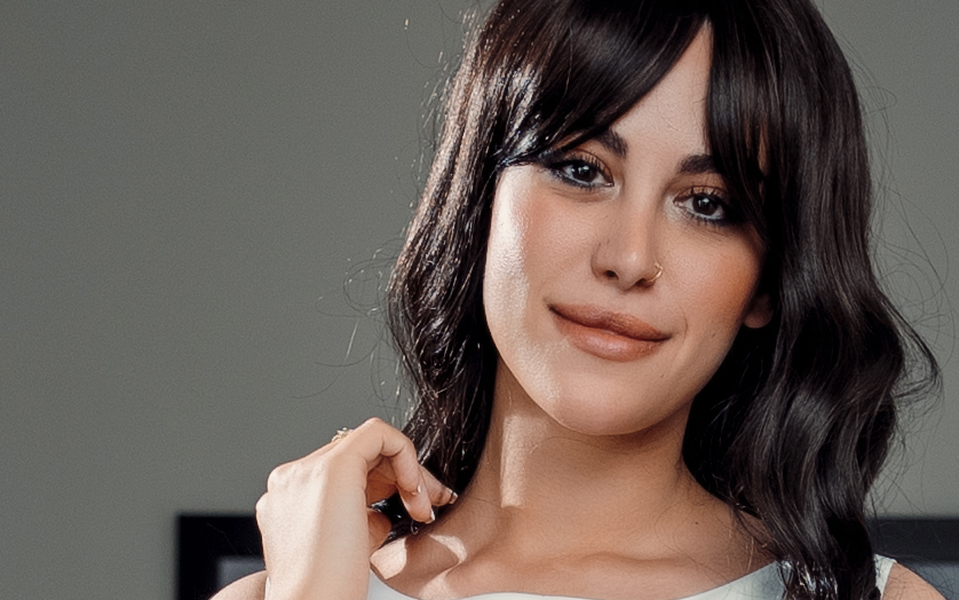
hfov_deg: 8.1
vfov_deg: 4.9
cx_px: 608
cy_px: 1732
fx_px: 6744
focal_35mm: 258
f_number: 4
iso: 250
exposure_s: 1/125
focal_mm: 50
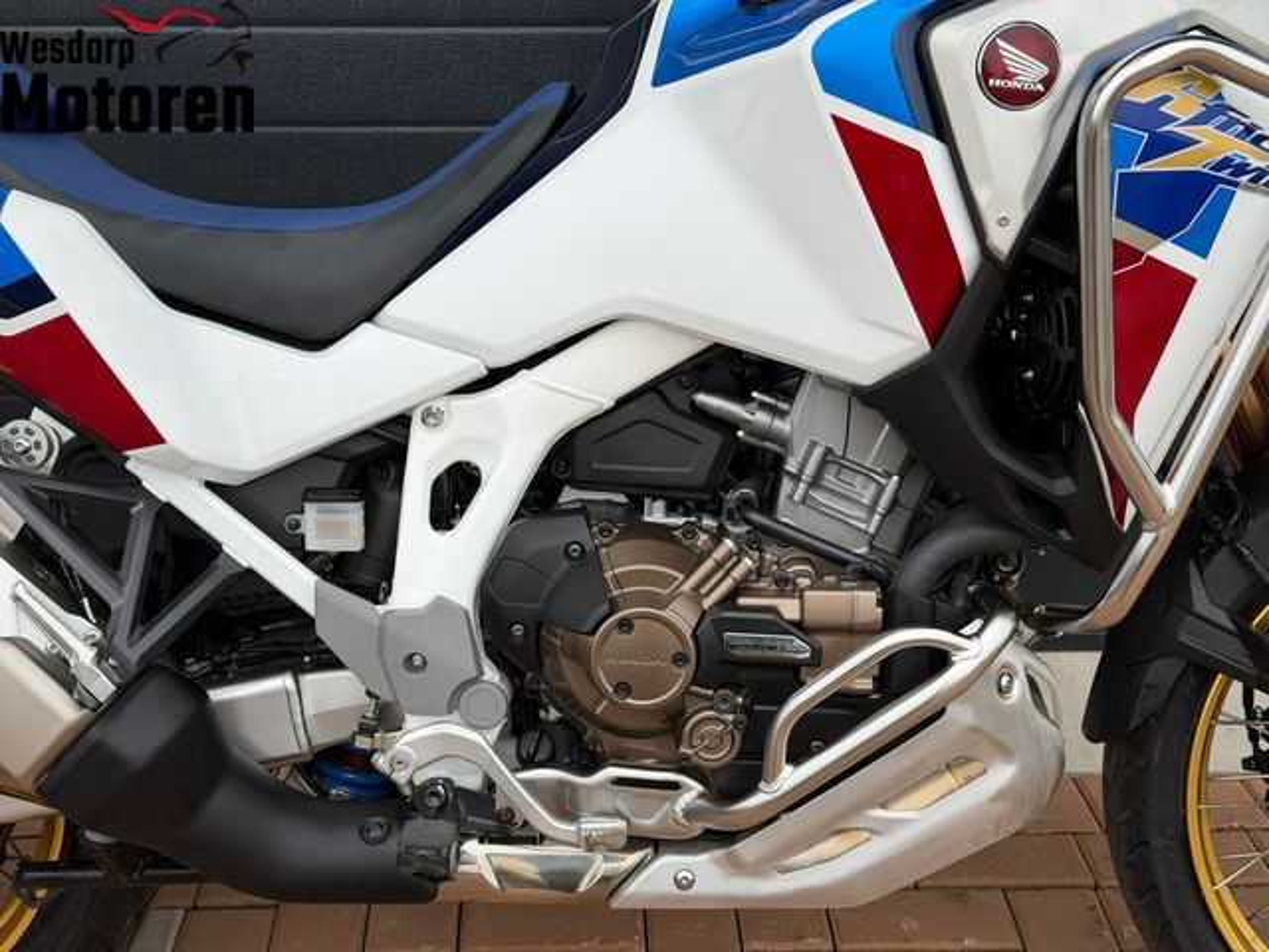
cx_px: 634
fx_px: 1760
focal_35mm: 48
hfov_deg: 39.7
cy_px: 476
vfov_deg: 30.3
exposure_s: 1/1429
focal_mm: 6.76
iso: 64
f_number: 1.78
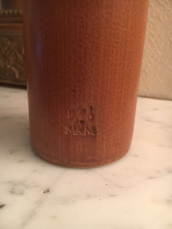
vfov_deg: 61.7
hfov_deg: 48.2
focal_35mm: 29
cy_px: 114
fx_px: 192
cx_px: 86
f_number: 2.2
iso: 200
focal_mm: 4.15
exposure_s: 1/20
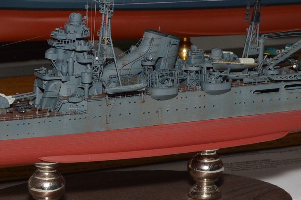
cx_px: 114
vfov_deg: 9.5
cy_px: 108
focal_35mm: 144
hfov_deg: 14.3
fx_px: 1203
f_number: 8
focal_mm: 28
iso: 110
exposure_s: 1/60
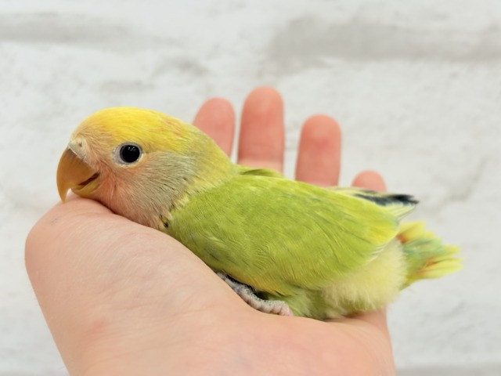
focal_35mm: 52
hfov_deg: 36.8
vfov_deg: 28.0
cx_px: 250
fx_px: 753
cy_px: 188
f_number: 1.6
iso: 64
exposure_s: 1/100
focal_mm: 5.96
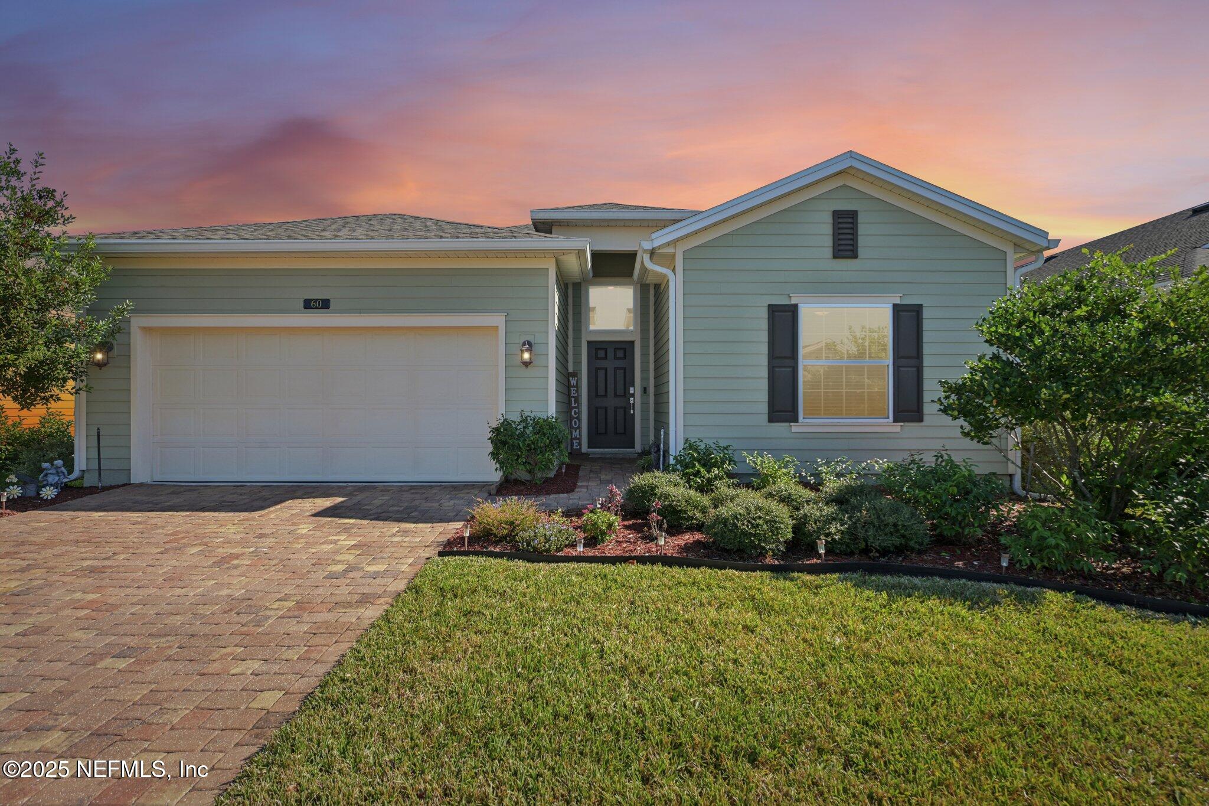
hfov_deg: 90.0
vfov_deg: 67.4
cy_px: 403
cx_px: 604
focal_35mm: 18
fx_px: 604
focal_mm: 18
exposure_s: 1/125
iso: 100
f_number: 8
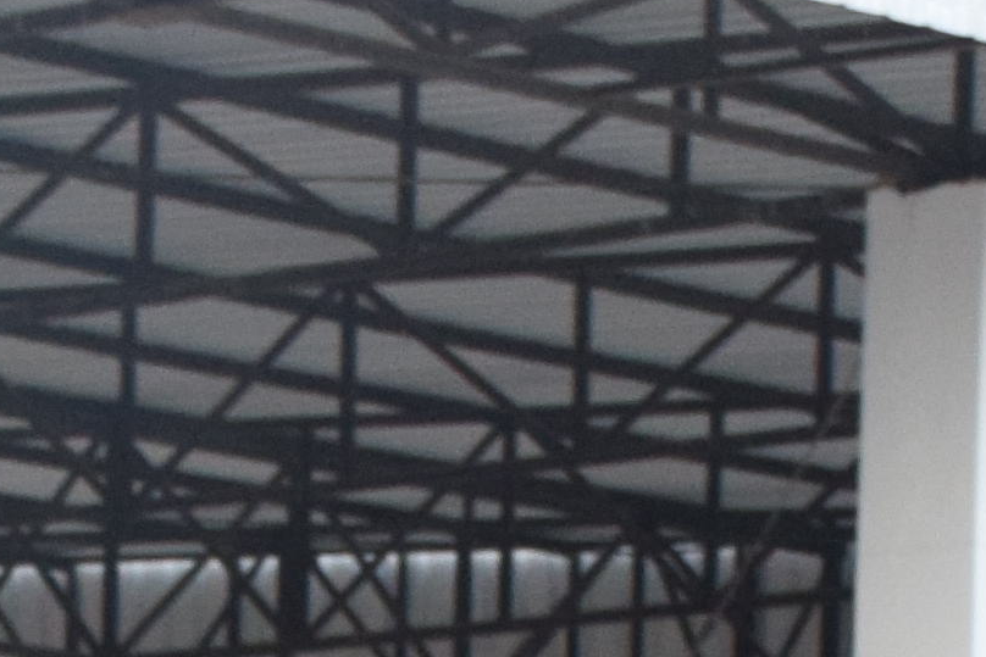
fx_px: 9149
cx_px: -510
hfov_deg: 6.1
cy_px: 2432
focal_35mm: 334
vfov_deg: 3.9
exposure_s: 1/250
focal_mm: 30
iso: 1000
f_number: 8
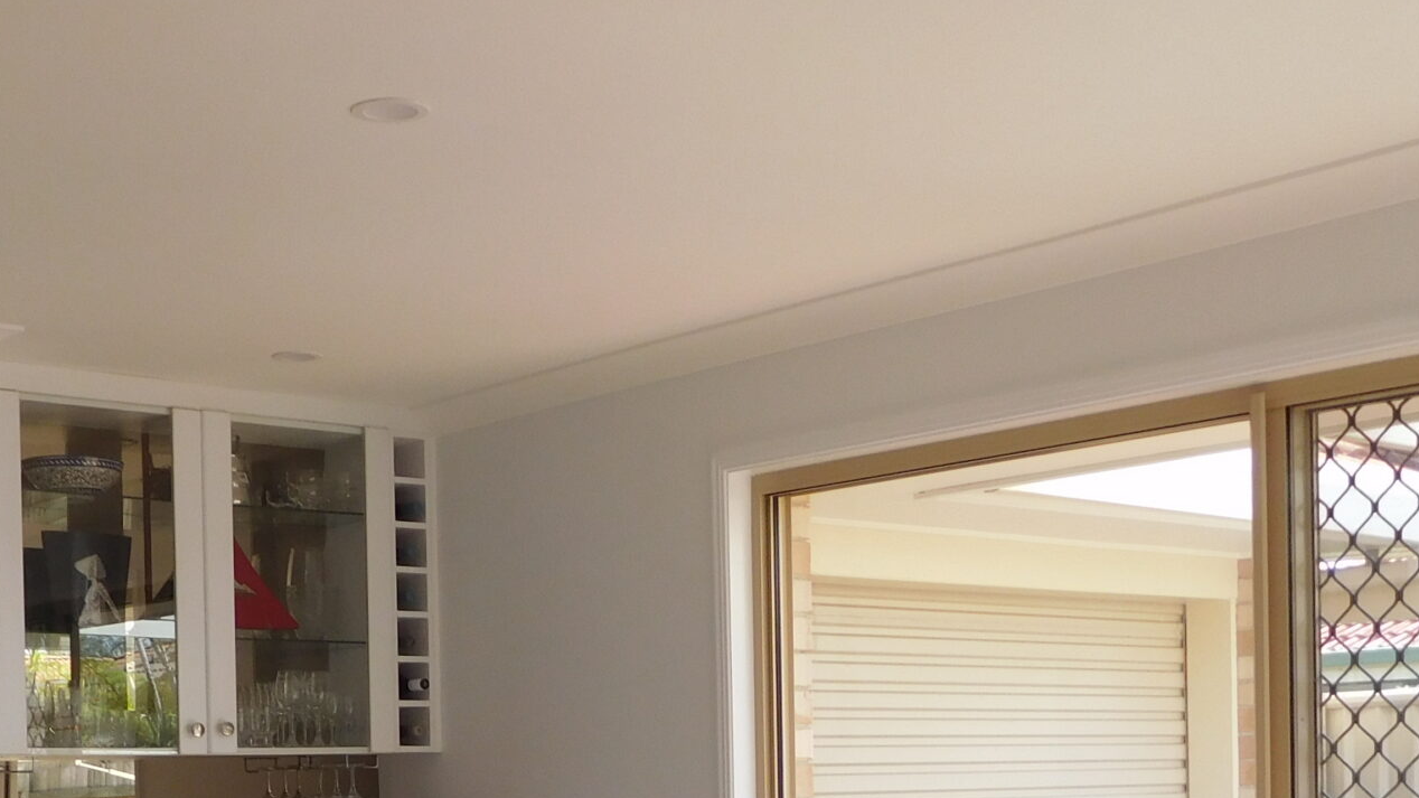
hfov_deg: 37.6
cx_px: 511
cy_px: 838
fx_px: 2069
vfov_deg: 20.9
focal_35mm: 55
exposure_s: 1/125
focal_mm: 4.5
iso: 125
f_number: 3.4
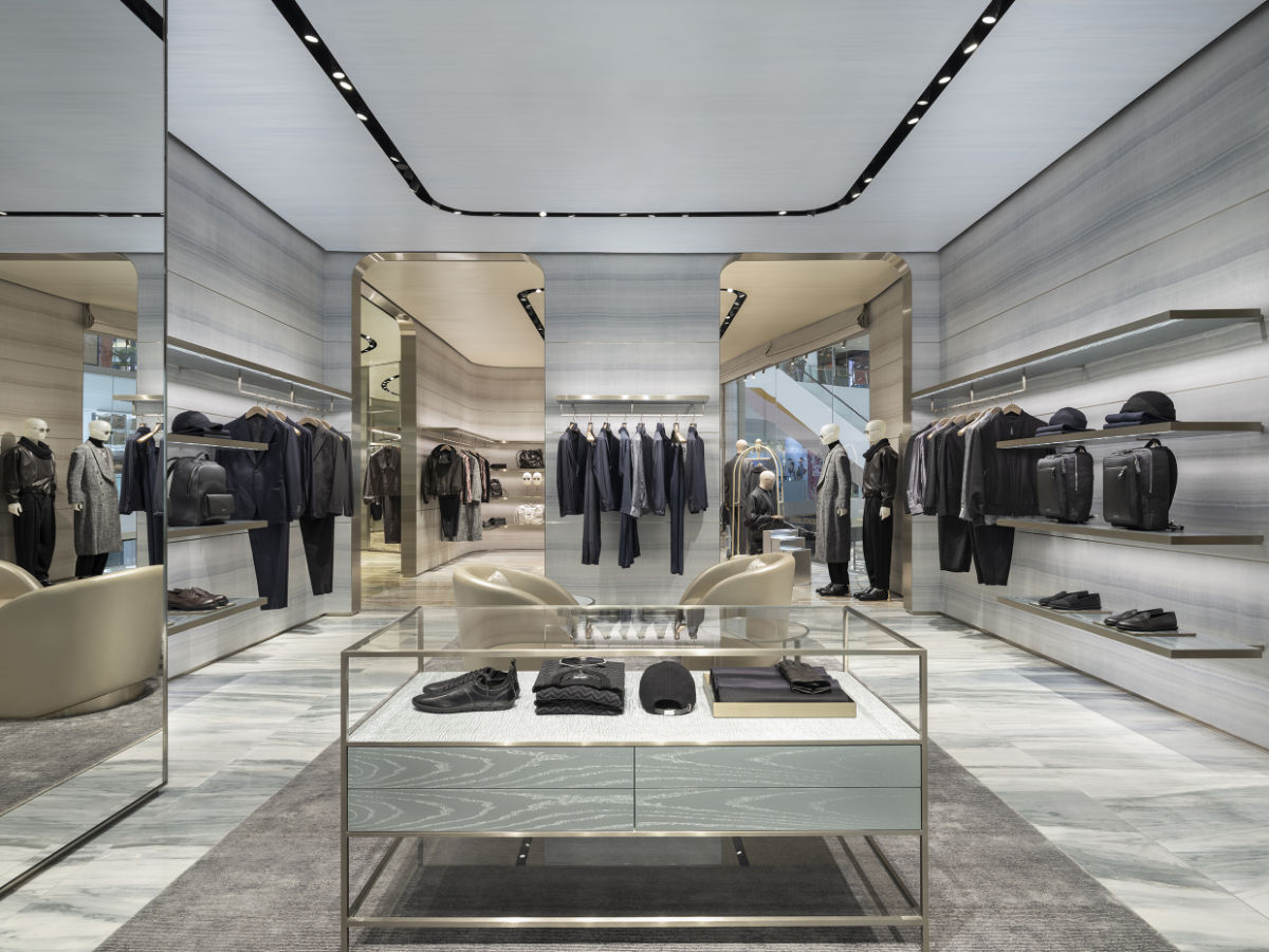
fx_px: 660
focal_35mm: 18
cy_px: 476
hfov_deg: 87.8
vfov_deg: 71.6
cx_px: 634
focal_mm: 23
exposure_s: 1
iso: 100
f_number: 11
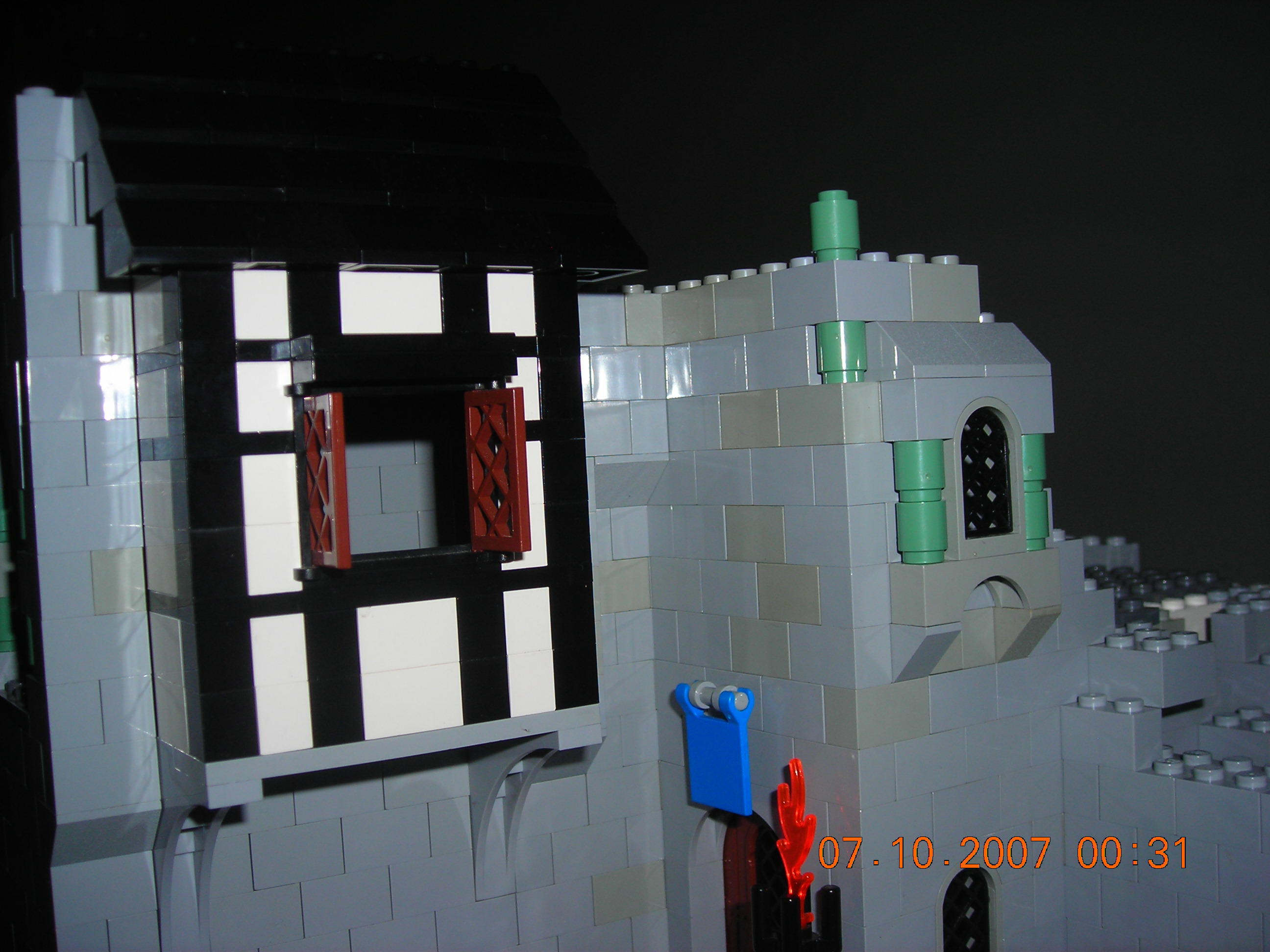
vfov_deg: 35.1
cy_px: 476
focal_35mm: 41
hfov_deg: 45.8
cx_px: 635
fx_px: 1504
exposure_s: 1/60.1
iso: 50
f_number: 6.6
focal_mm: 6.8
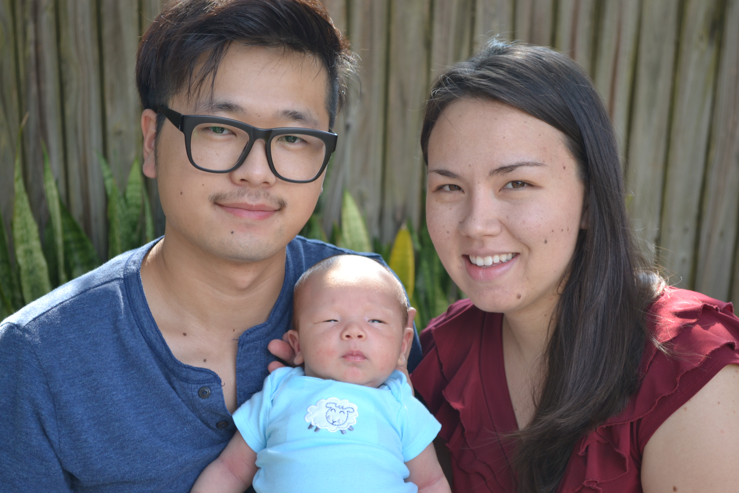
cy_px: 246
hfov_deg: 27.0
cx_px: 370
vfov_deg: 18.2
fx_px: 1539
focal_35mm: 75
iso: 220
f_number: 5.6
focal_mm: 50
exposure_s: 1/30
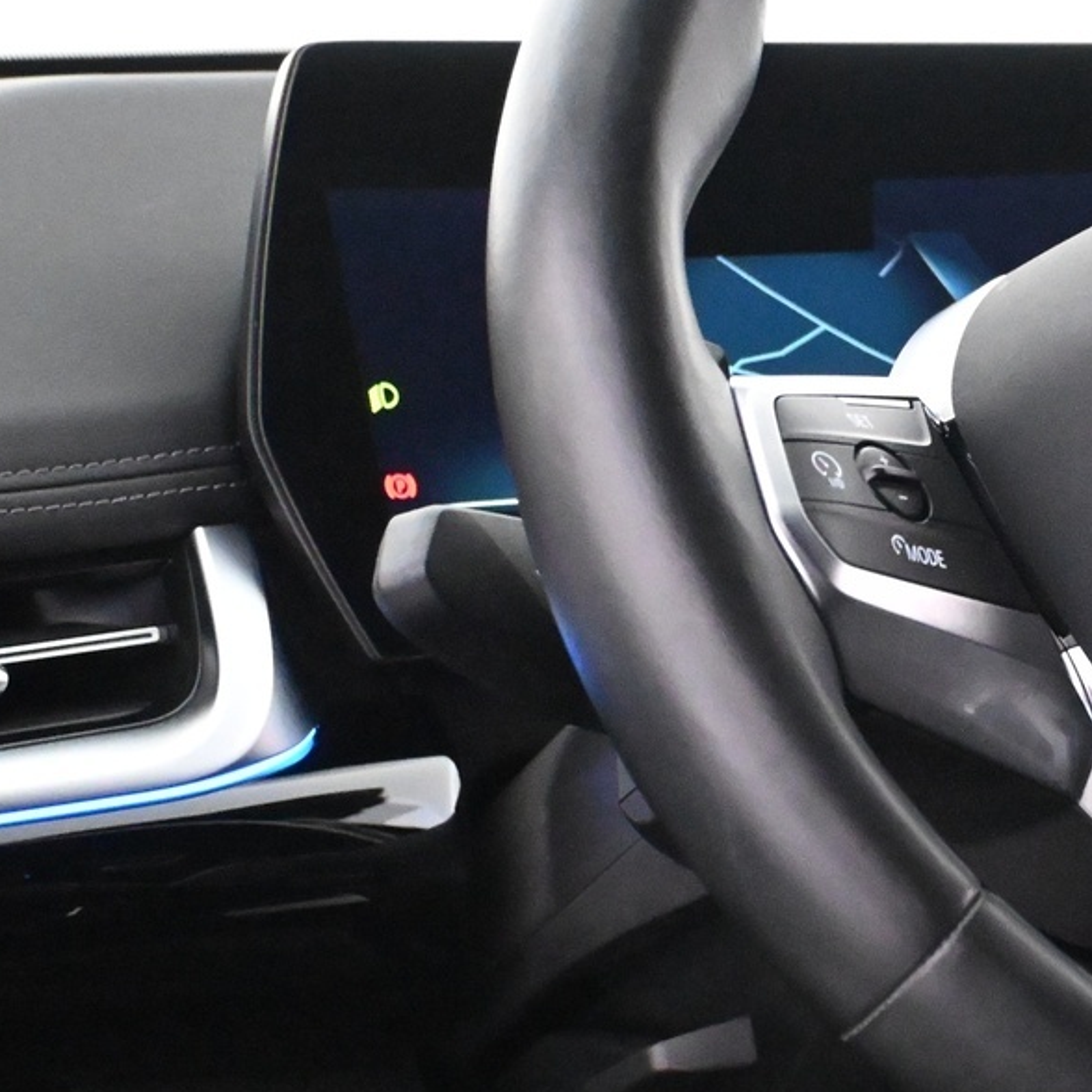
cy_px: 468
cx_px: 1320
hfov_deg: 15.2
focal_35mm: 111
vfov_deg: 15.7
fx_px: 3947
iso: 10000
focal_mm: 31.5
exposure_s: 1/60
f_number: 5
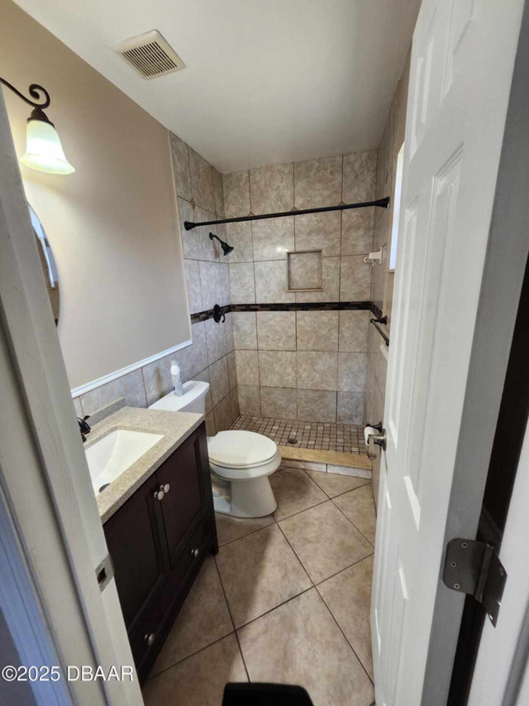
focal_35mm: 13
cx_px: 264
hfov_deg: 89.9
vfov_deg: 106.2
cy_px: 353
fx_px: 265
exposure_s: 1/60
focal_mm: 1.74
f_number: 2.2
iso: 160
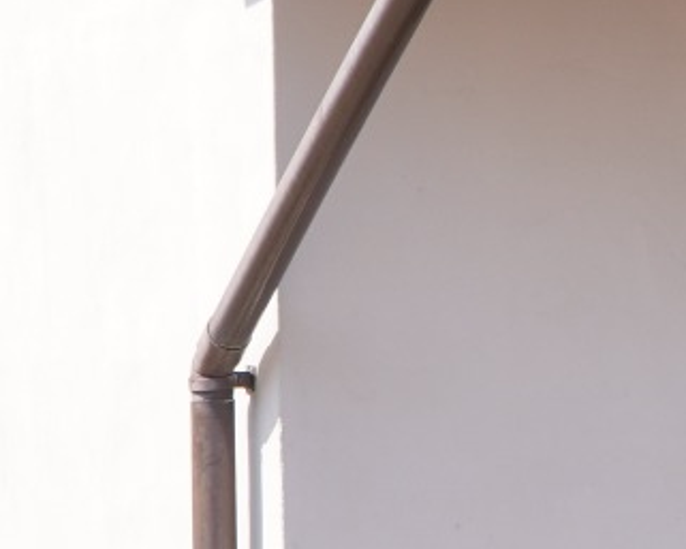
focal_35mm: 213
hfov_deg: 8.7
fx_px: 4326
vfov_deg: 7.3
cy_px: 150
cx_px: 1269
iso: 100
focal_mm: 30
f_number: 6.3
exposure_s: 1/160
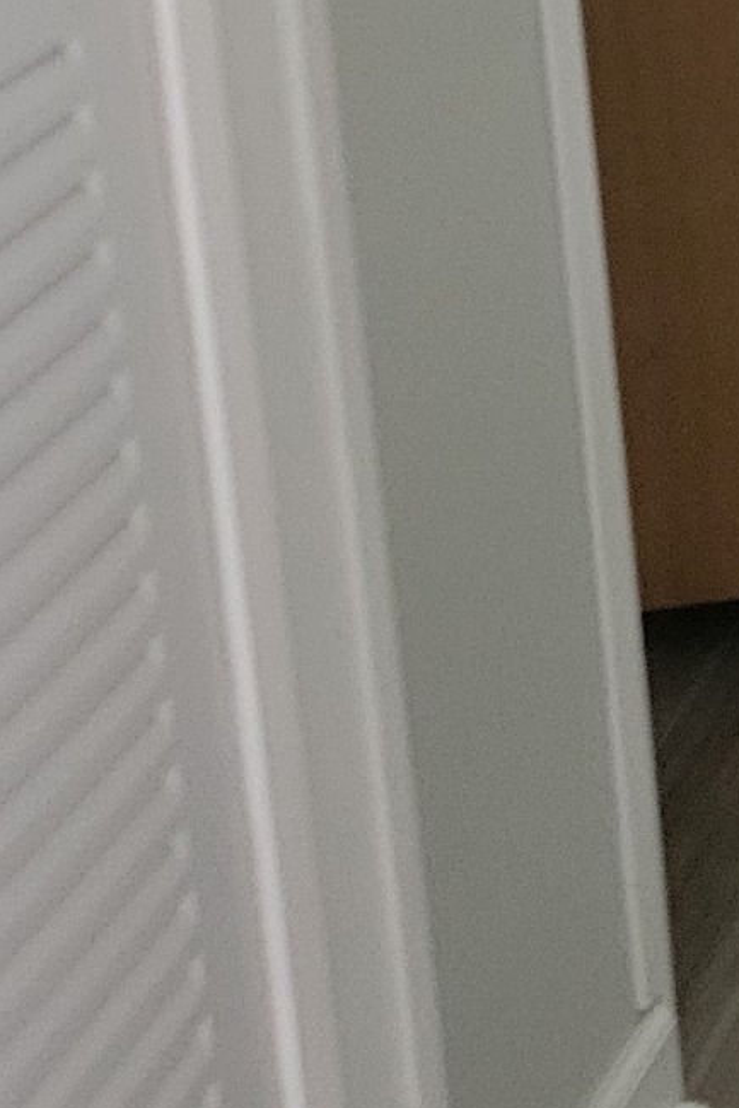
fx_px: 3939
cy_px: -370
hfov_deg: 9.4
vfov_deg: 15.2
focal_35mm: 128
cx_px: 1855
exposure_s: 1/40
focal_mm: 5.4
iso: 400
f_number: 1.8
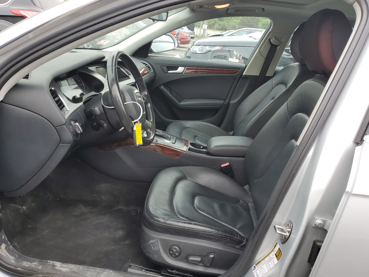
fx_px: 277
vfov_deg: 53.1
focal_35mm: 26
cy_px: 138
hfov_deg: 67.3
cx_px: 184
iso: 50
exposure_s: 1/156
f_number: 1.5
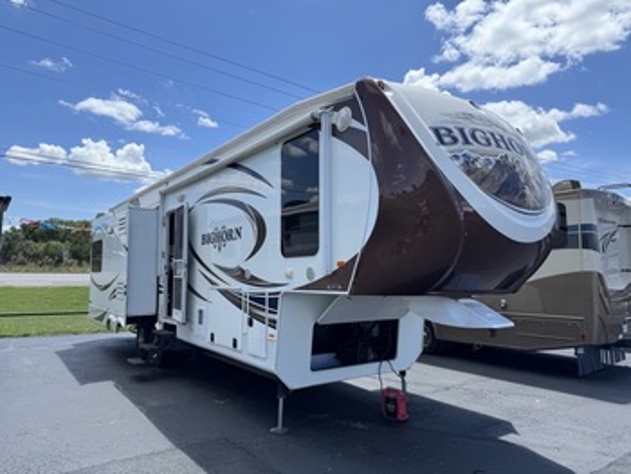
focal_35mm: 24
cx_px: 316
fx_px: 438
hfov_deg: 71.6
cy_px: 237
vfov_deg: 56.9
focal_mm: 6.76
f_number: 1.78
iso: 80
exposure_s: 1/3802
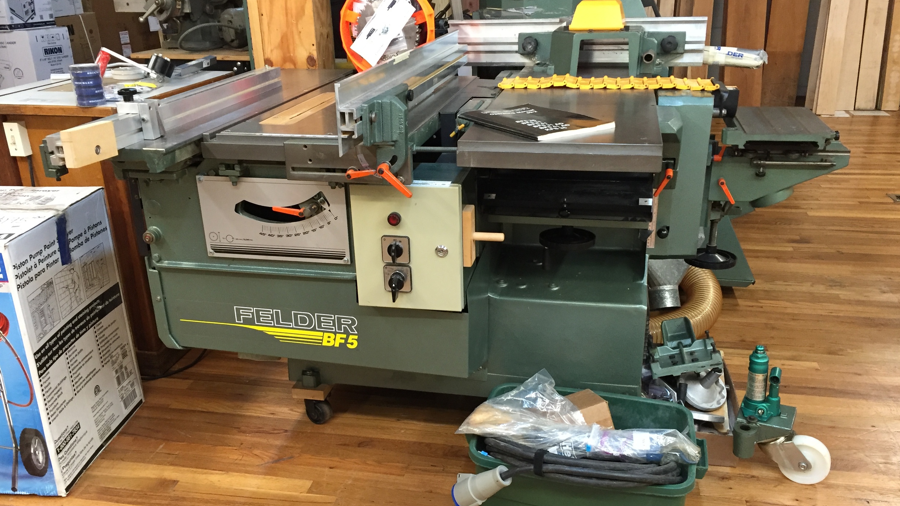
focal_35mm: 32
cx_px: 451
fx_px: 764
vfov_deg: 36.6
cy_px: 291
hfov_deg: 61.0
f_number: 2.2
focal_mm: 4.15
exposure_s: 1/30
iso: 160
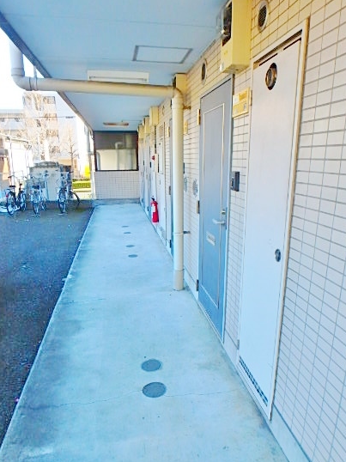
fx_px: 333
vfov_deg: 69.0
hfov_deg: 54.8
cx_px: 178
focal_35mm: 25
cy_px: 266
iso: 125
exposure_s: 1/200
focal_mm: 3.7
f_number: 3.5
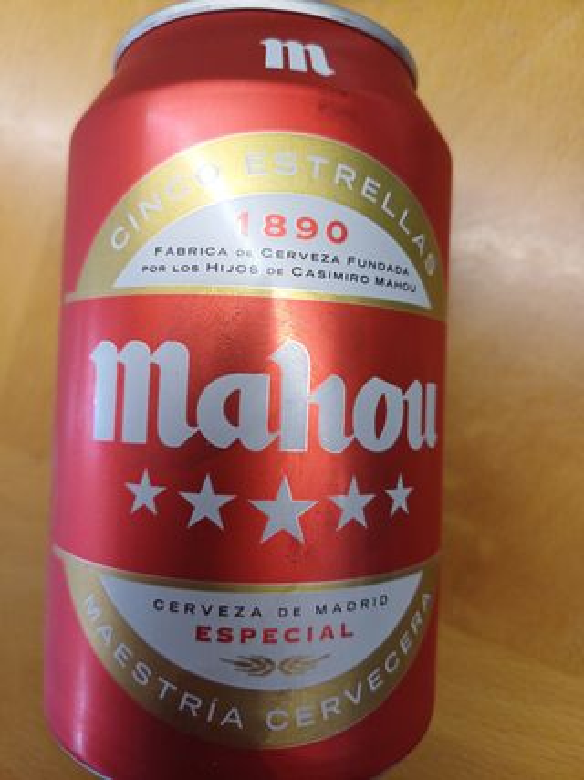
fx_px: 563
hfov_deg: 54.9
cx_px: 292
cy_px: 390
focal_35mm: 25
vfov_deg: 69.4
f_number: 1.8
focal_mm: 4.65
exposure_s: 1/50
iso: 125
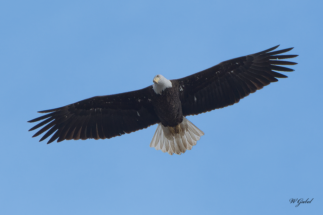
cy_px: 108
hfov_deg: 2.8
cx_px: 162
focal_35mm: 750
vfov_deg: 1.8
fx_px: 6726
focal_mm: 500
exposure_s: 1/2000
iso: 320
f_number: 8
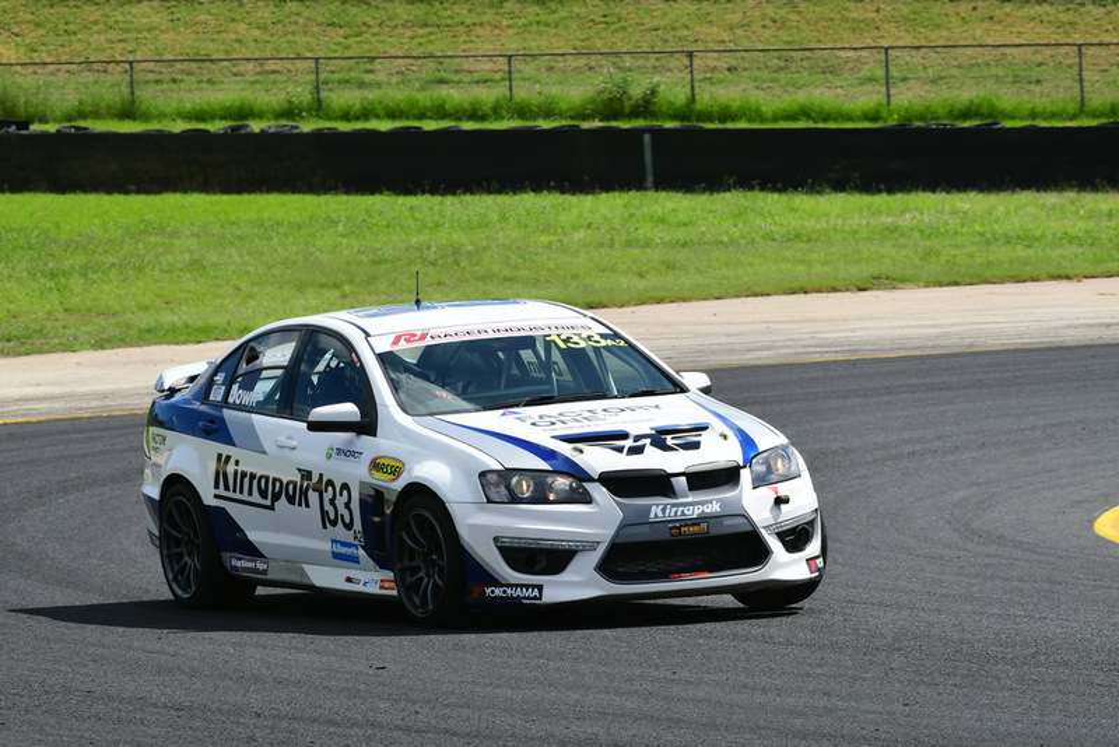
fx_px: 9328
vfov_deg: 4.6
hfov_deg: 6.9
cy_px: 374
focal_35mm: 300
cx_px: 560
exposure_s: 1/640
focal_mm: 200
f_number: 11
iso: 400
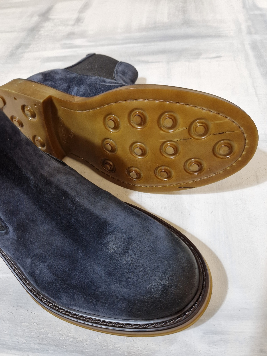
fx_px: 237
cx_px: 134
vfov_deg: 73.9
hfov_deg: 58.9
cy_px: 178
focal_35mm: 23
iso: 400
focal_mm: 5.4
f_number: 1.8
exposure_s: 1/100
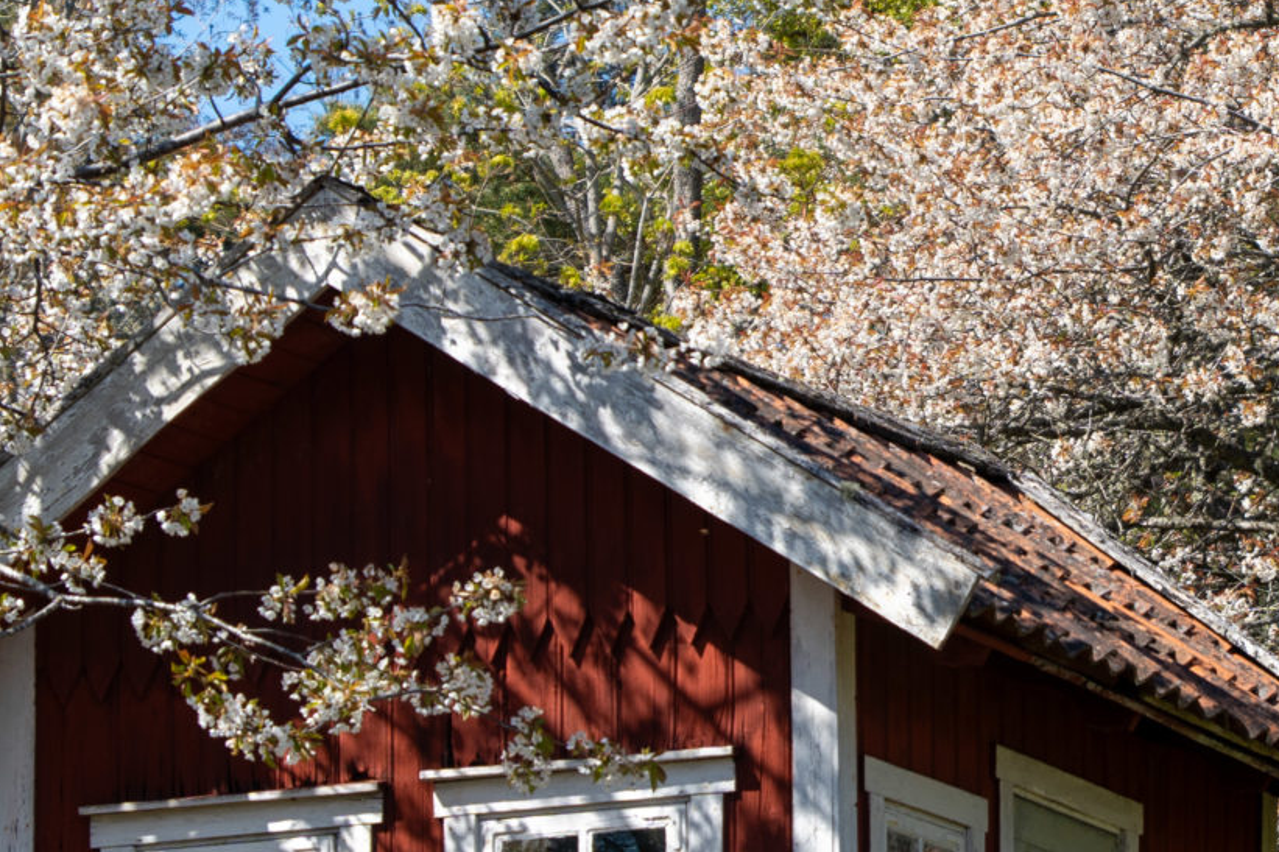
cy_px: 325
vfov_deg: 6.6
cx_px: 1234
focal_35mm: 209
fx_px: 7423
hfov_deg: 9.8
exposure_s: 1/800
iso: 100
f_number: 4
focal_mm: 67
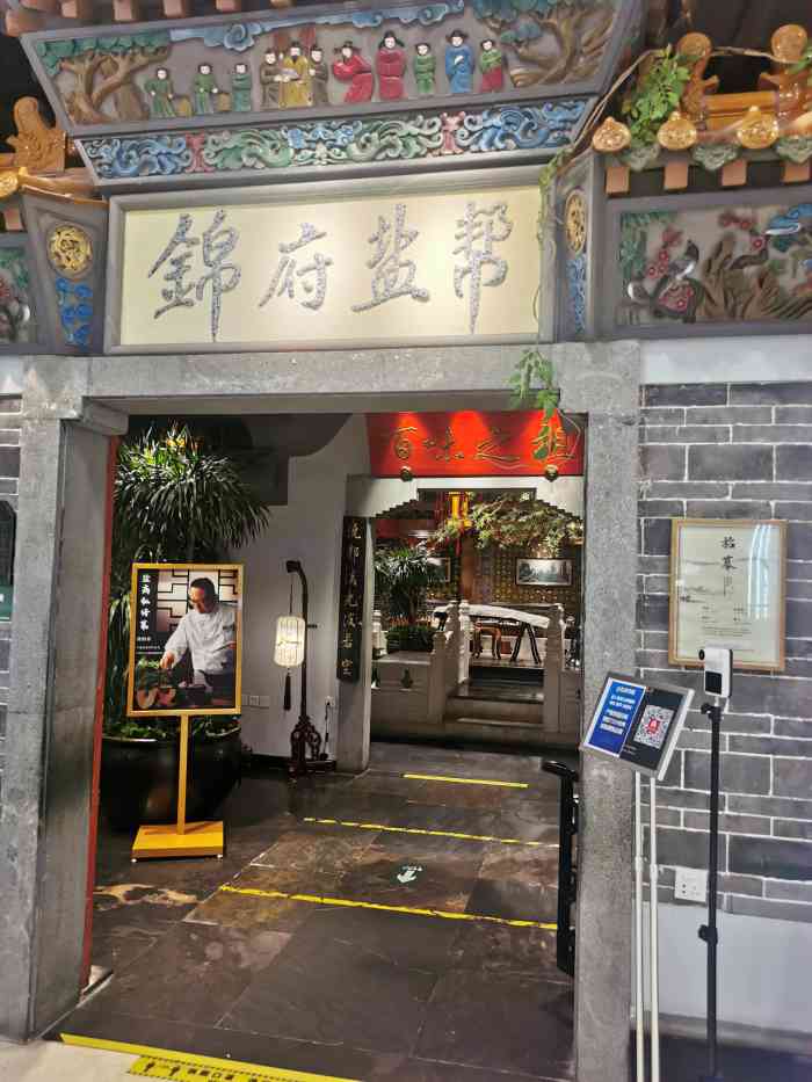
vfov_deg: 65.3
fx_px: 844
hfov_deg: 51.4
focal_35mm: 27
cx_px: 406
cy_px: 541
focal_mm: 5.58
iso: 125
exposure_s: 1/100
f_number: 1.8
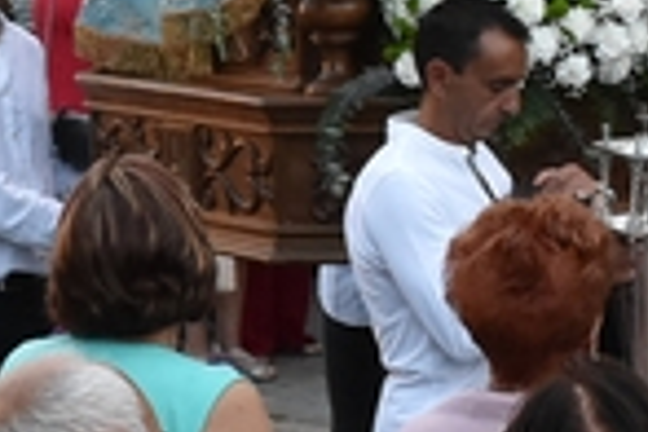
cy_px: 198
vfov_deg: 4.7
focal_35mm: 294
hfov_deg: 7.0
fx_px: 5292
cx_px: 13
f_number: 4
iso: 2000
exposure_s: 1/160
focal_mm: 32
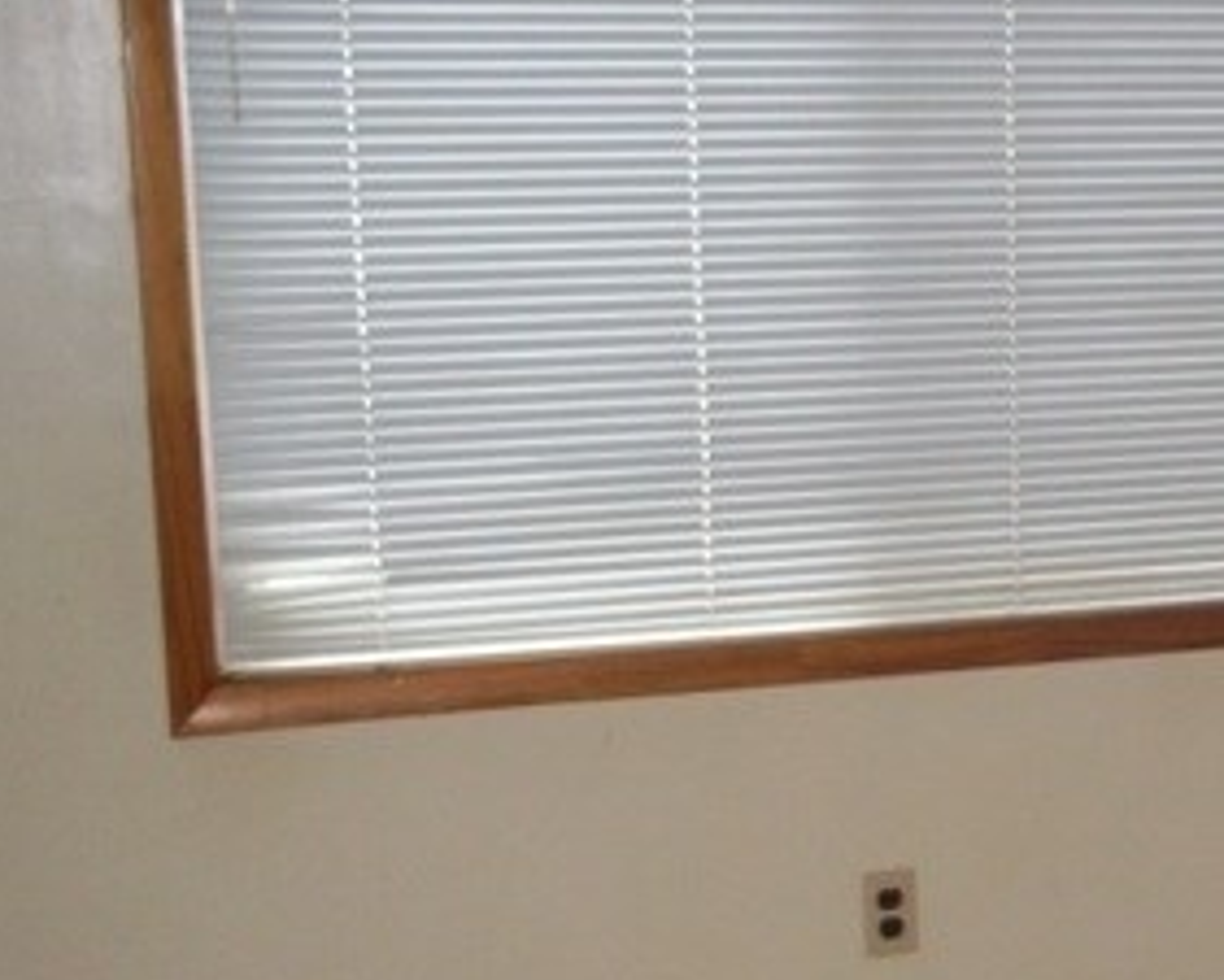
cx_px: 1228
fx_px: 2899
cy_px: 579
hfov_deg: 22.9
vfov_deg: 19.2
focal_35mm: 80
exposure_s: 1/30
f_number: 3.1
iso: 160
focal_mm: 6.5
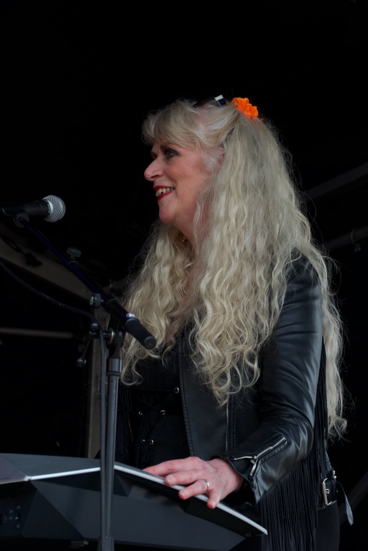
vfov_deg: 19.1
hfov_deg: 12.8
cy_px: 276
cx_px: 184
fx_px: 1640
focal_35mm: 107
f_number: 4
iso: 100
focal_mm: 39.42
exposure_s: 1/125
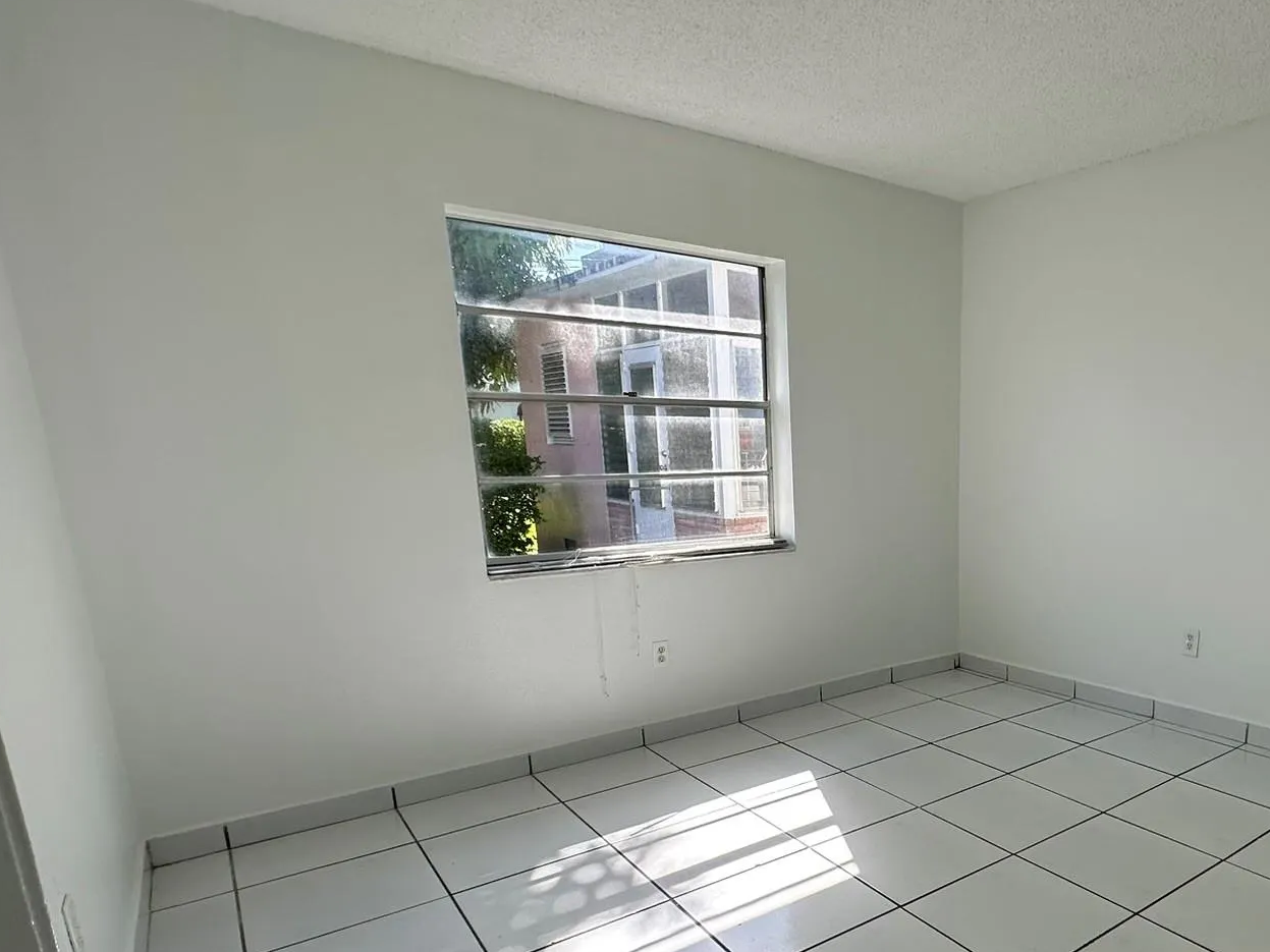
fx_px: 844
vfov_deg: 57.5
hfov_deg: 69.5
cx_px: 938
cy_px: 636
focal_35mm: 23
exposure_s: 1/361
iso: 40
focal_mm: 2.22
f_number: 2.2
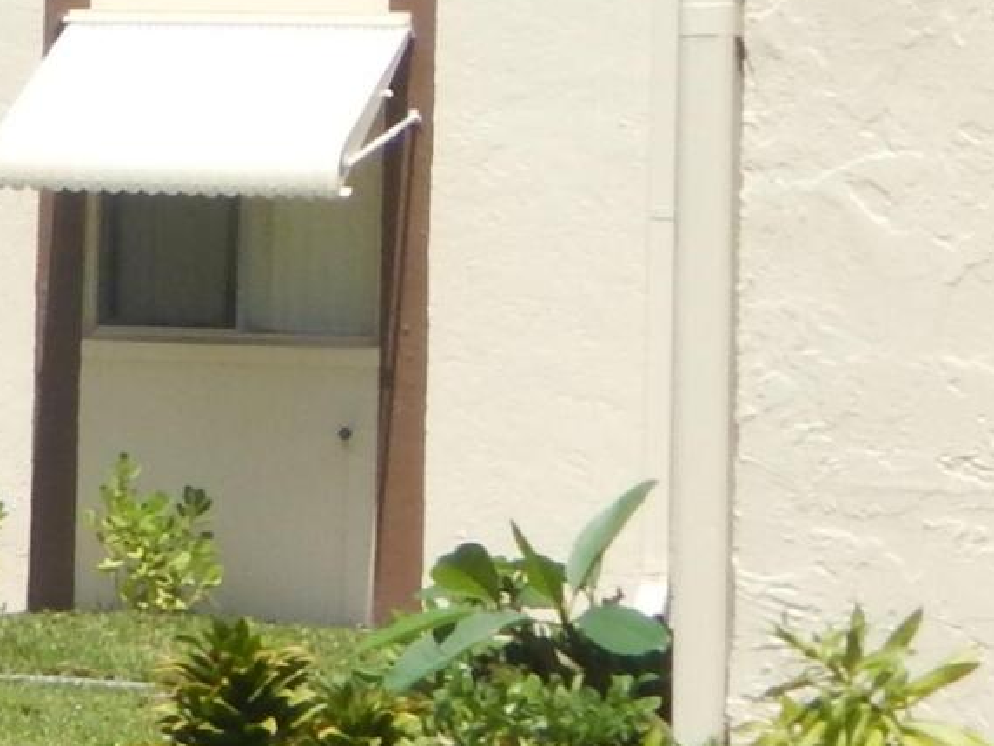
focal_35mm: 307
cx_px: -1486
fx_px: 8816
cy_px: 461
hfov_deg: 6.1
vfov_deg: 4.8
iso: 125
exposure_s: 1/400
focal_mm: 10.9
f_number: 7.9
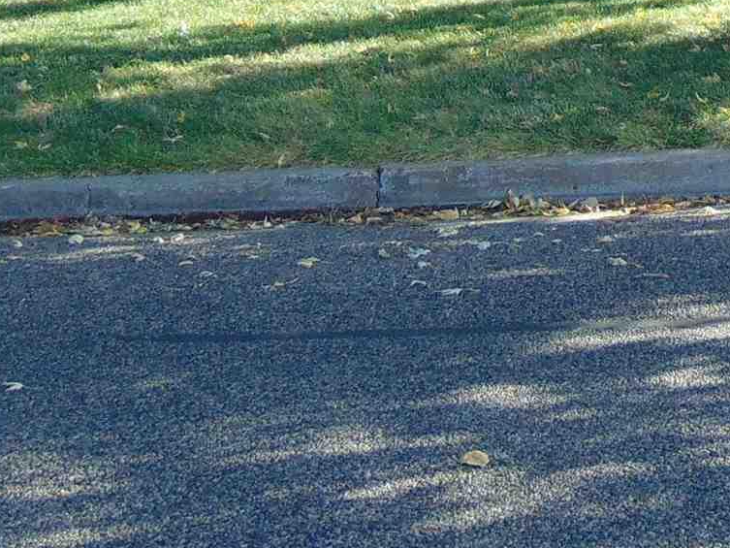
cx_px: 612
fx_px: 2151
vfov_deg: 13.7
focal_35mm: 102
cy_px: -259
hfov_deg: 19.0
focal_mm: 4.5
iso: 80
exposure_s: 1/320
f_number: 3
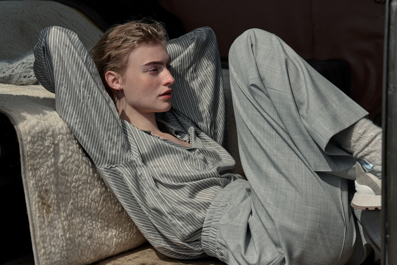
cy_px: 132
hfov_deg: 23.6
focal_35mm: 86
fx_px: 948
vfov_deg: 15.9
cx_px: 198
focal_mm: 86
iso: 320
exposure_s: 1/1000
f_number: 8
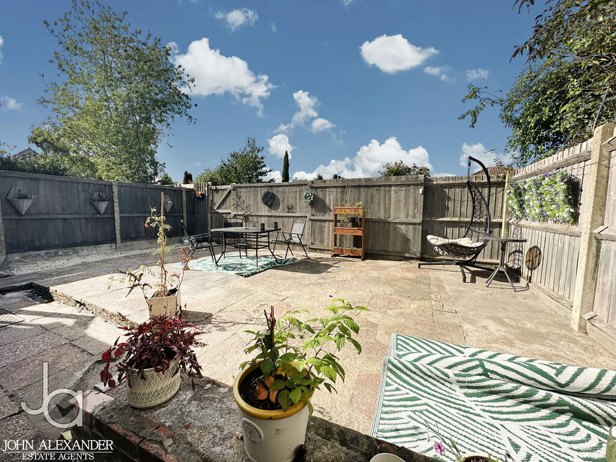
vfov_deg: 85.7
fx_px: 249
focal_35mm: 14
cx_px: 308
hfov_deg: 102.1
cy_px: 231
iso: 50
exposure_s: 1/1575
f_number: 2.2
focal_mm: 2.22
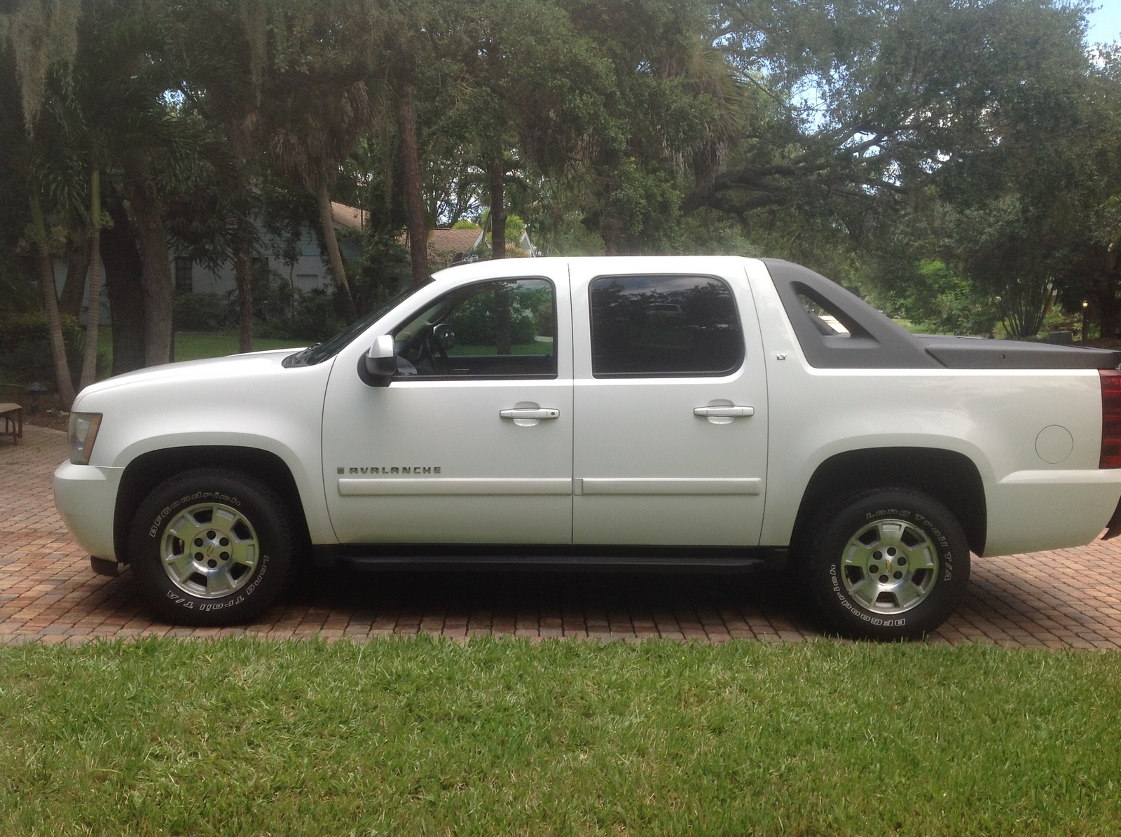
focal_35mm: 35
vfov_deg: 40.6
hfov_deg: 52.7
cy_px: 418
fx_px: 1132
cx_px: 560
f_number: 2.4
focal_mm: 4.28
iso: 80
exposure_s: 1/504
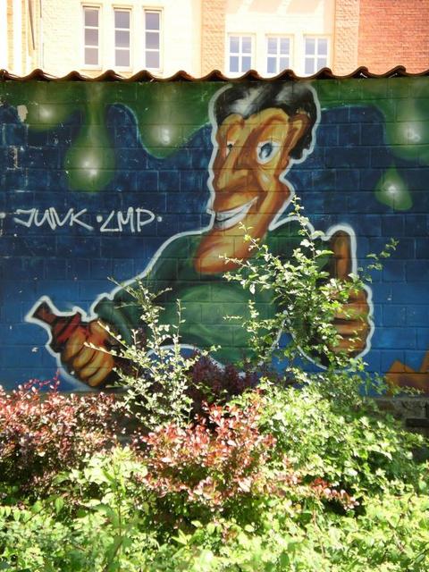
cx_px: 214
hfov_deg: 17.6
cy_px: 286
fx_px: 1388
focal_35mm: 84
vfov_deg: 23.3
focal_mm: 17.4
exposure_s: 1/200
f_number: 3.6
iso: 64
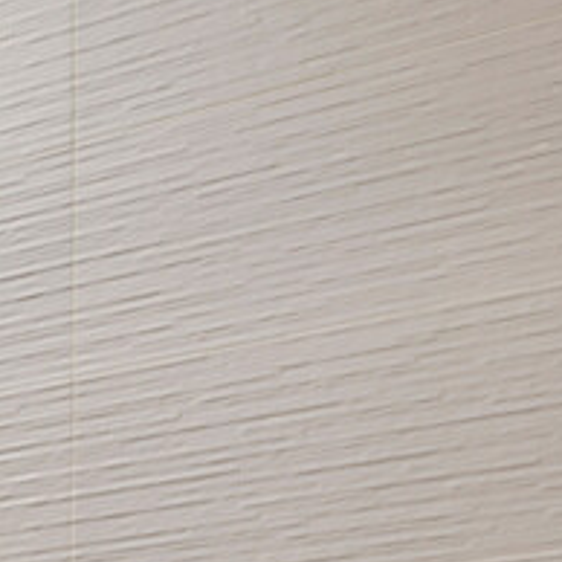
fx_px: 1690
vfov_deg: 15.9
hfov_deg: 12.3
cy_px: 1031
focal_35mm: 92
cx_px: -982
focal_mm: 14
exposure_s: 1/1.67
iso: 200
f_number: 9
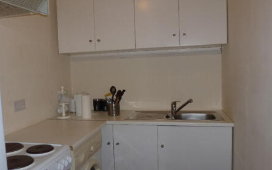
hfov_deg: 57.6
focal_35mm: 33
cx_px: 106
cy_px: 89
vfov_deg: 38.3
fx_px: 245
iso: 125
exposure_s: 1/60
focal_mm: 4.3
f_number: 3.3
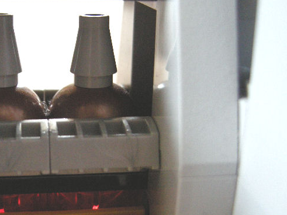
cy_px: 131
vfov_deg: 25.6
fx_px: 472
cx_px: 77
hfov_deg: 33.2
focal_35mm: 57
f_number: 2.7
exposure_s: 1/20.1
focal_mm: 7.5
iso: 400
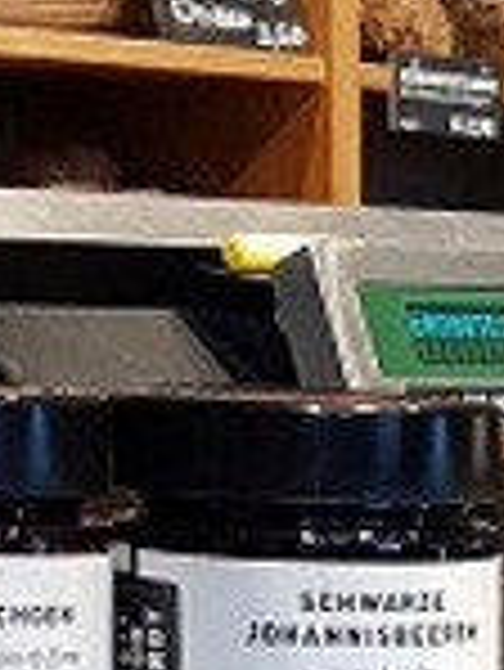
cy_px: 1135
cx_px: 1022
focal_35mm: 179
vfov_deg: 10.5
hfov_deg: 7.9
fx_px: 3470
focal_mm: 4.3
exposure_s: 1/100
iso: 160
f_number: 1.7
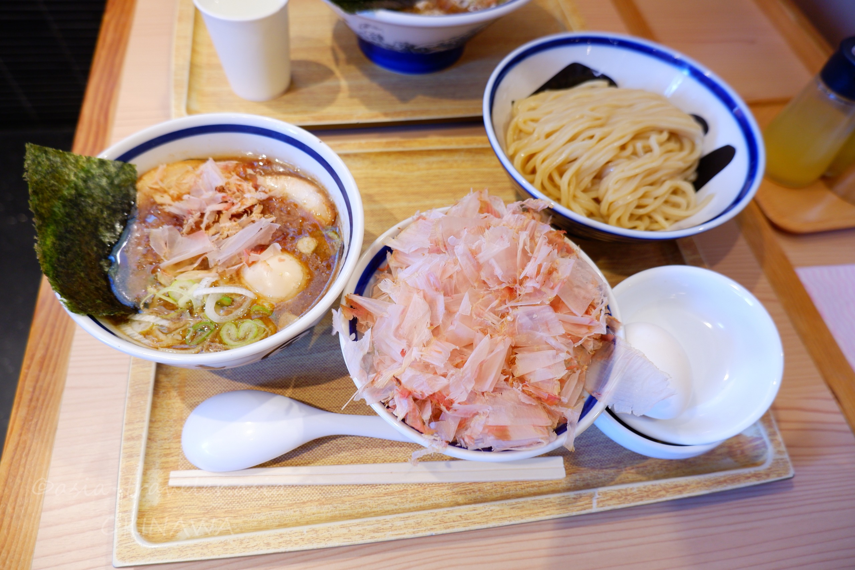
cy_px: 285
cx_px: 428
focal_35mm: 23
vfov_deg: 55.1
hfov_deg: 76.1
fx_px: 546
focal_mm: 15
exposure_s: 1/34
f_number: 3.5
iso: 320
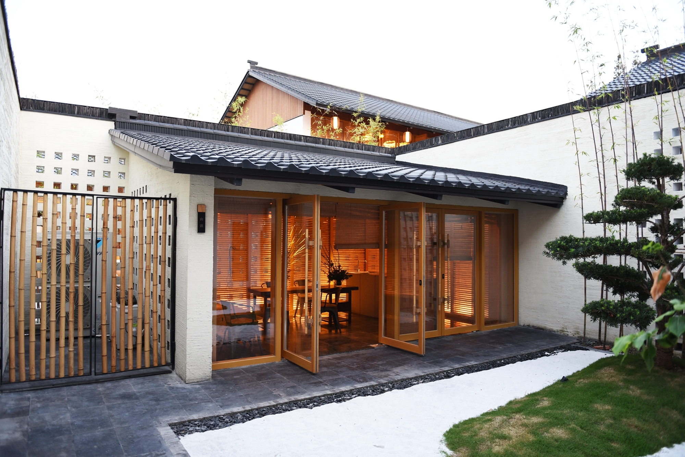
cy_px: 228
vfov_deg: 53.2
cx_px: 342
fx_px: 457
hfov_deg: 73.7
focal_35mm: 24
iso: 500
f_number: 2.8
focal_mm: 24
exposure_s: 1/25
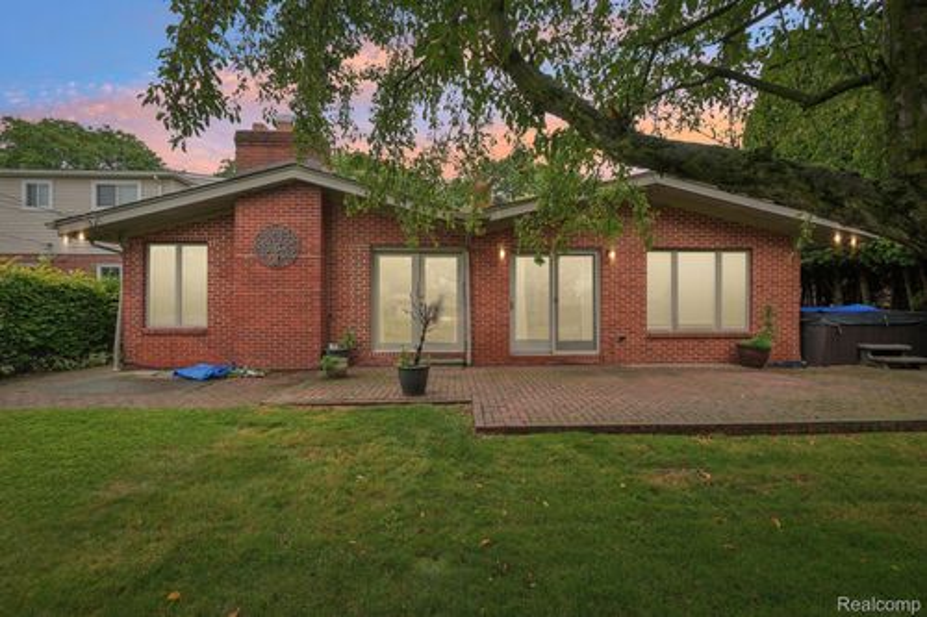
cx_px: 464
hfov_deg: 100.4
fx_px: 386
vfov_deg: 77.3
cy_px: 308
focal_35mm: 15
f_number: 8
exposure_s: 1/30
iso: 100
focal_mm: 10
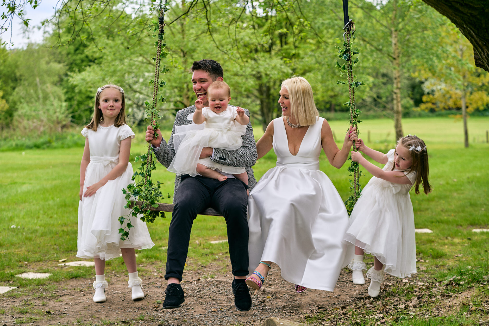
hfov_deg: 23.6
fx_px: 1168
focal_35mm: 86
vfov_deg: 15.9
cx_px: 243
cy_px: 164
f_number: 4.5
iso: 100
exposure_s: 1/250
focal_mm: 85
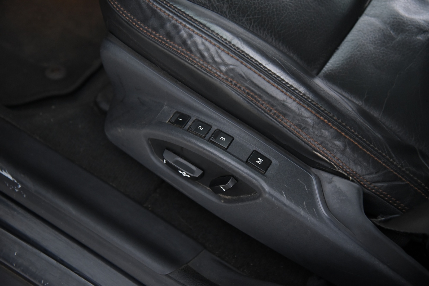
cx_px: 214
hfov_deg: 38.2
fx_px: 620
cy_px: 143
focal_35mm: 52
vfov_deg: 26.0
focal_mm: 52
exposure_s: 1/20
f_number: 4
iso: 4000
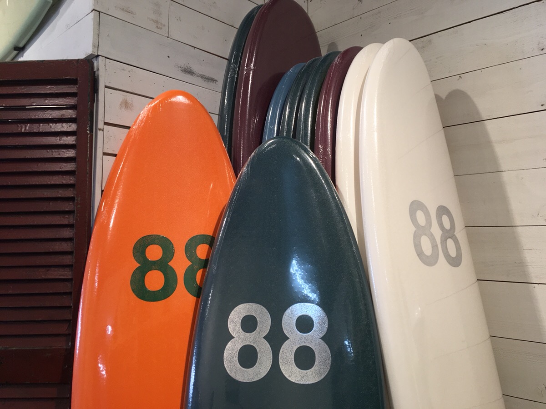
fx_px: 457
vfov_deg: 48.2
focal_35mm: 29
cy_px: 204
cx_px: 273
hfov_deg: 61.7
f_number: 2.2
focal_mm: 4.15
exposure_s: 1/60
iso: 32
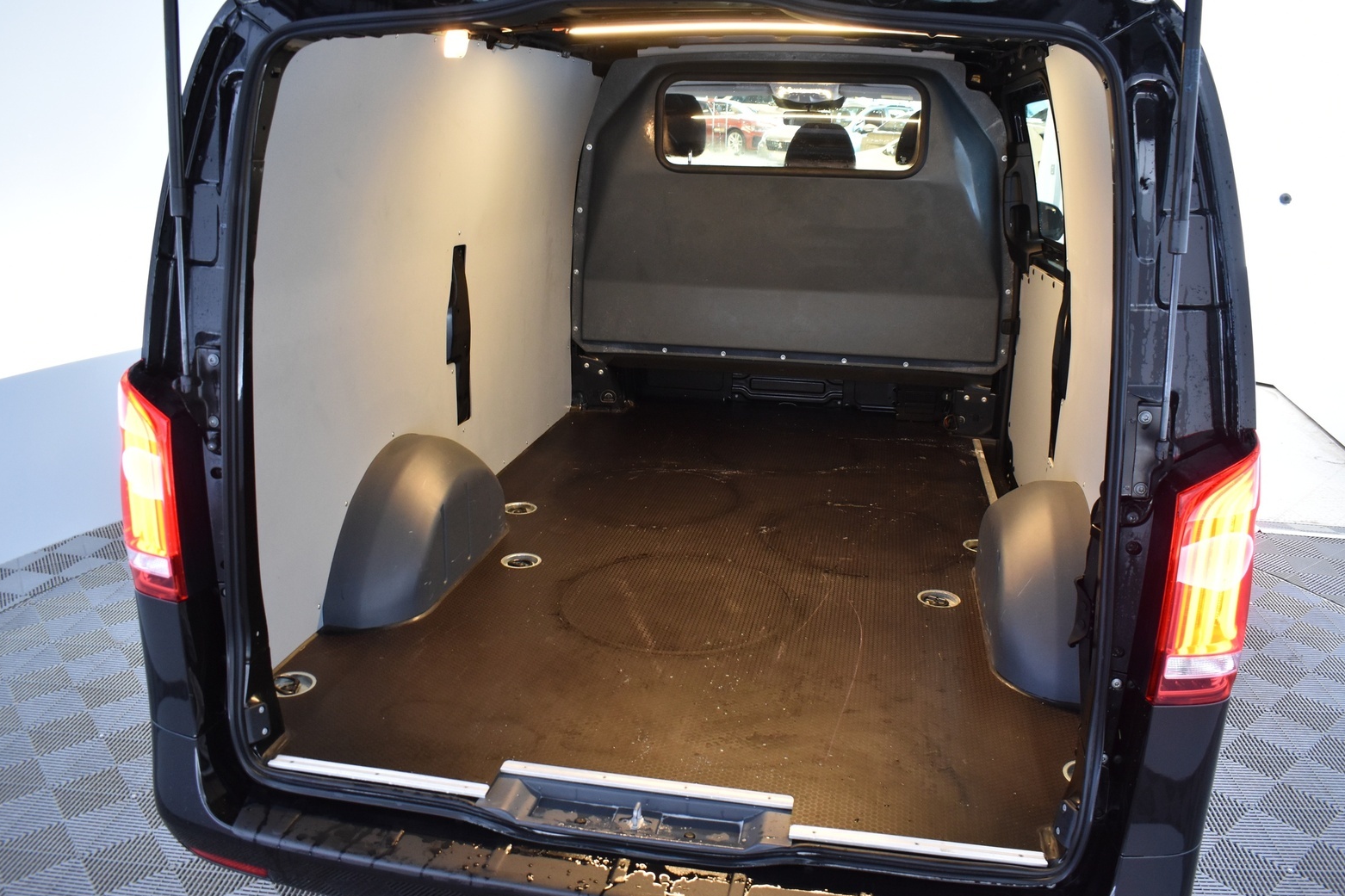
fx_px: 1046
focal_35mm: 28
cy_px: 437
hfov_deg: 65.5
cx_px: 679
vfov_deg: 46.4
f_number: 5
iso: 1250
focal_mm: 18
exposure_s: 1/13
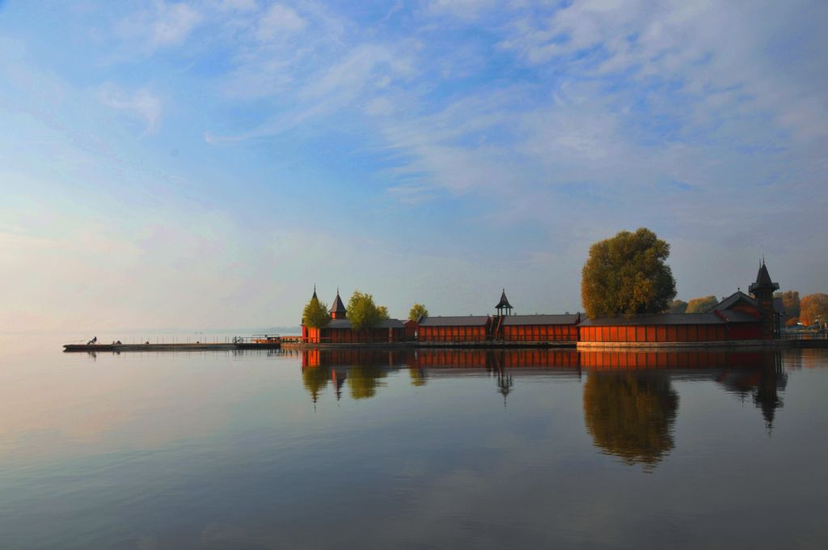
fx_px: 689
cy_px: 275
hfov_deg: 62.0
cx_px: 414
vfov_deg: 43.5
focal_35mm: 30
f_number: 11
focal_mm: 20
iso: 200
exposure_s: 1/50
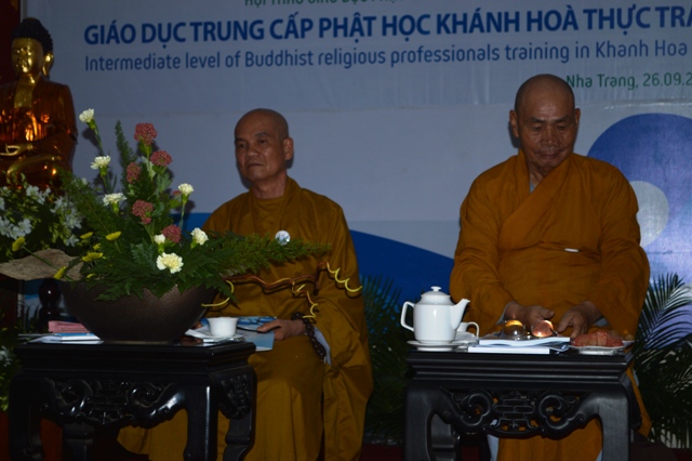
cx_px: 346
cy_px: 230
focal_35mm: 78
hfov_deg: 26.0
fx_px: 1498
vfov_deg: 17.5
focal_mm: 52
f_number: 5.6
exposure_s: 1/200
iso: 100
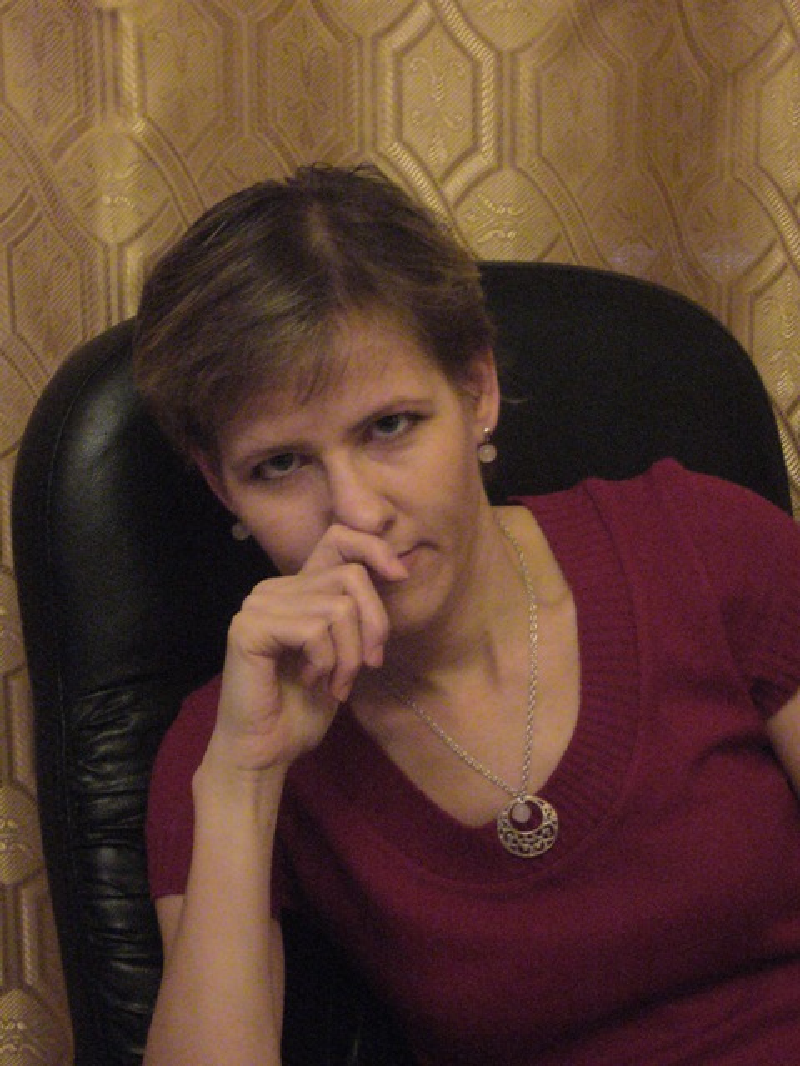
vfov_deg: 22.8
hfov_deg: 17.2
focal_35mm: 86
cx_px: 400
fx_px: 2650
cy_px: 533
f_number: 4.5
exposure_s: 1/8
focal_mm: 14.3
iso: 400
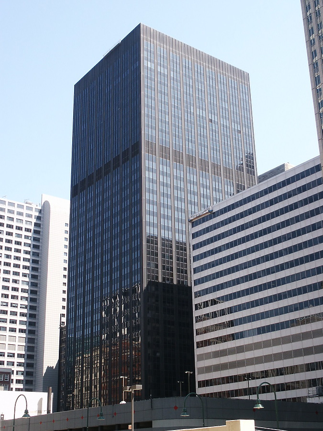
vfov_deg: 39.7
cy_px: 216
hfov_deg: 30.3
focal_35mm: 48
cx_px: 162
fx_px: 597
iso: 64
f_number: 8
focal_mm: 10.04
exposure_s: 1/90
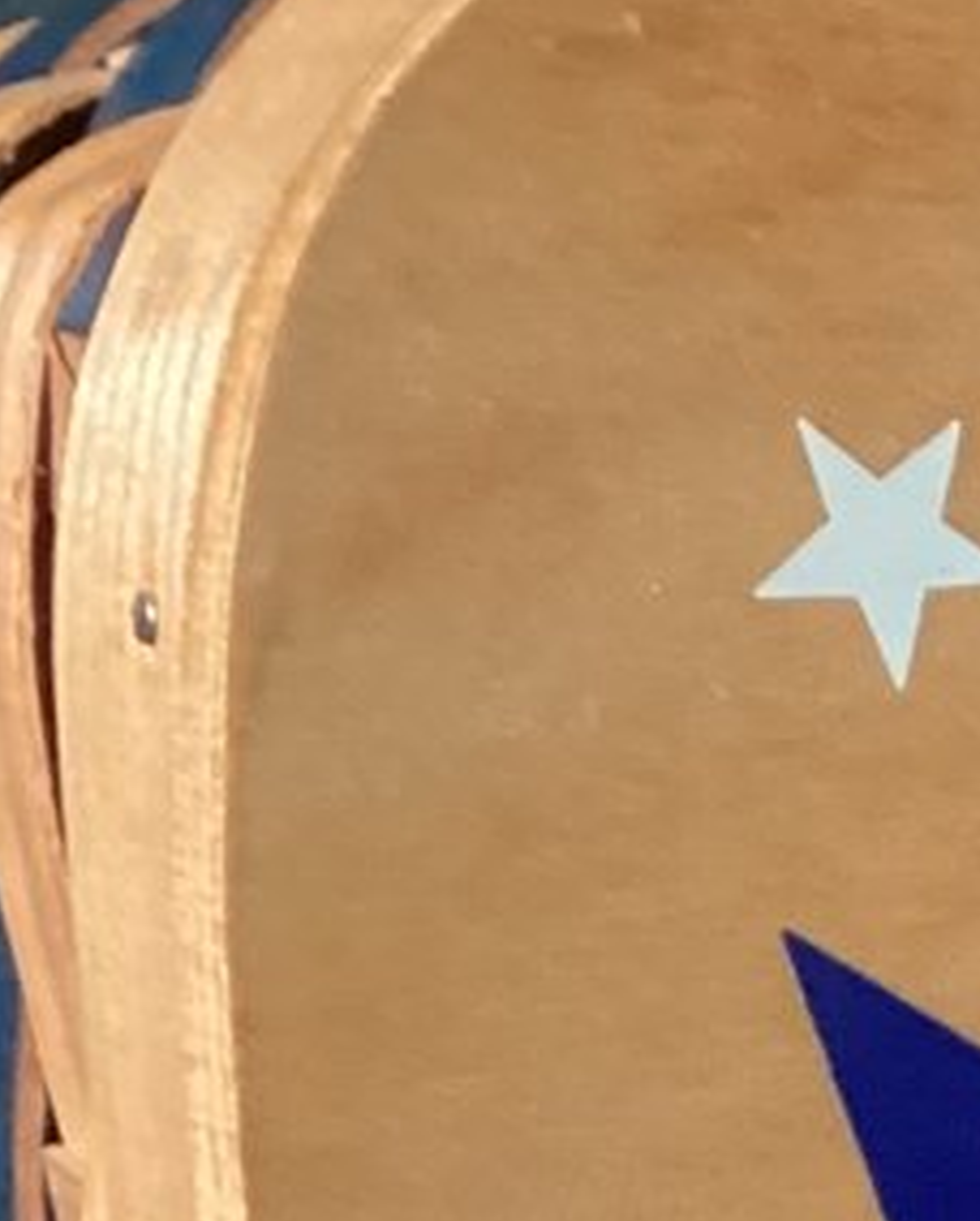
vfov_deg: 11.6
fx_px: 5825
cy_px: 1632
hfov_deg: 8.8
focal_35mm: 161
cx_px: 2276
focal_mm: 3.3
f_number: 2.4
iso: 320
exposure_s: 1/60
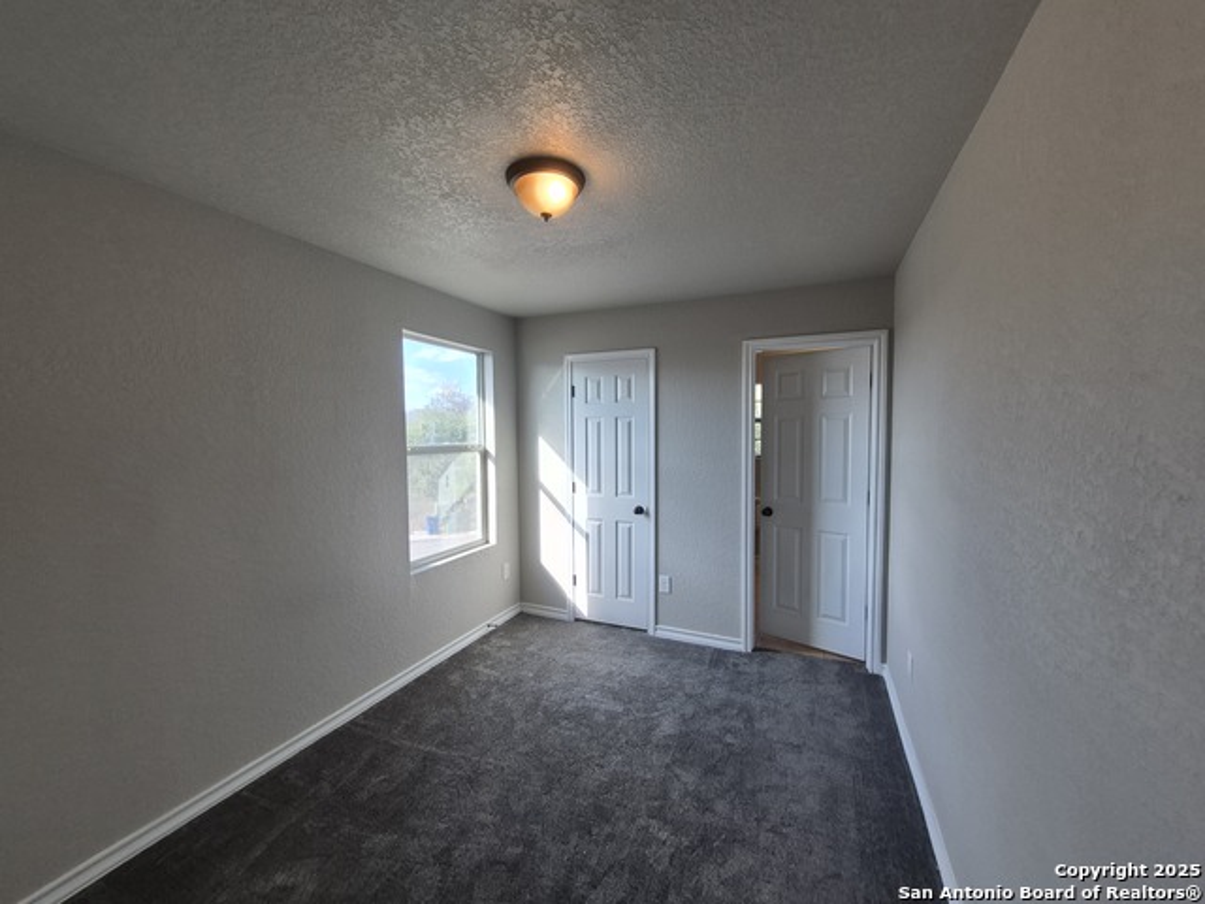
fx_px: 453
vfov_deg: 89.9
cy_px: 452
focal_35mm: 13
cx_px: 602
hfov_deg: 106.2
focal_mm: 1.74
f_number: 2.2
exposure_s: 1/120
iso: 64
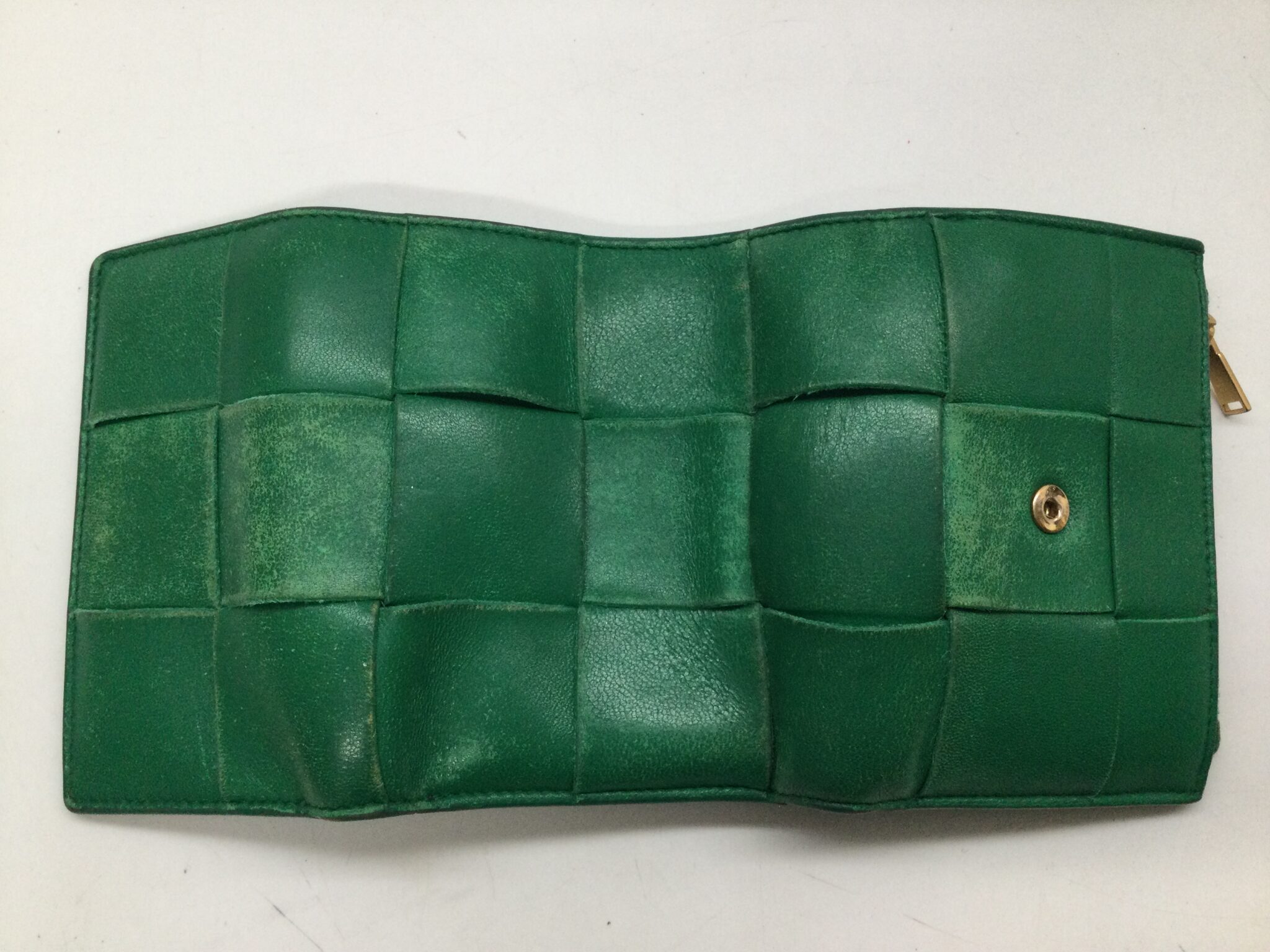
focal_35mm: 31
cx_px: 635
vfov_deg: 45.4
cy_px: 476
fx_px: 1137
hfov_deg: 58.4
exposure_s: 1/30
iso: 40
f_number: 2.4
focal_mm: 3.3
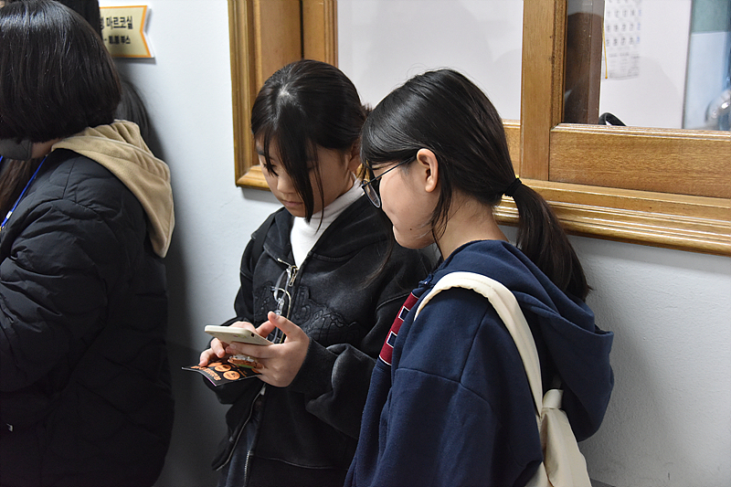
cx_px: 366
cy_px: 244
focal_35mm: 55
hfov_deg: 36.3
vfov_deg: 24.6
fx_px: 1117
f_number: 4.5
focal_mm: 55
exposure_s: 1/125
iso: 3200
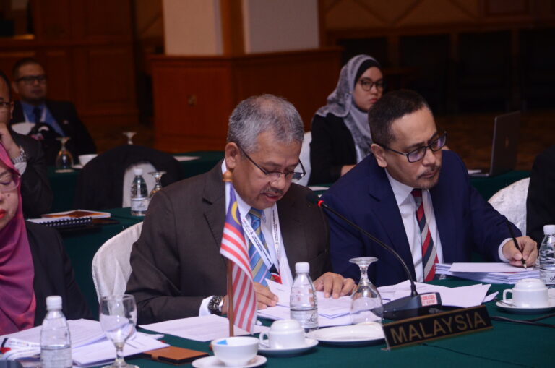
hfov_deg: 17.1
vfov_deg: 11.4
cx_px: 278
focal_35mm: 120
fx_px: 1847
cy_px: 184
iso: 1600
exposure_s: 1/125
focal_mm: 80
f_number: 4.5
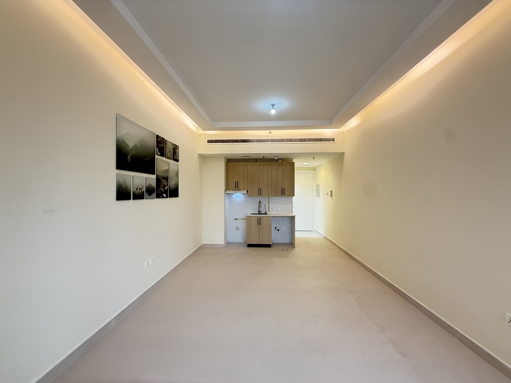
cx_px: 256
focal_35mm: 14
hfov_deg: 102.1
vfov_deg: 85.7
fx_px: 207
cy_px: 192
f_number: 2.2
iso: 250
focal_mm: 2.22
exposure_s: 1/100
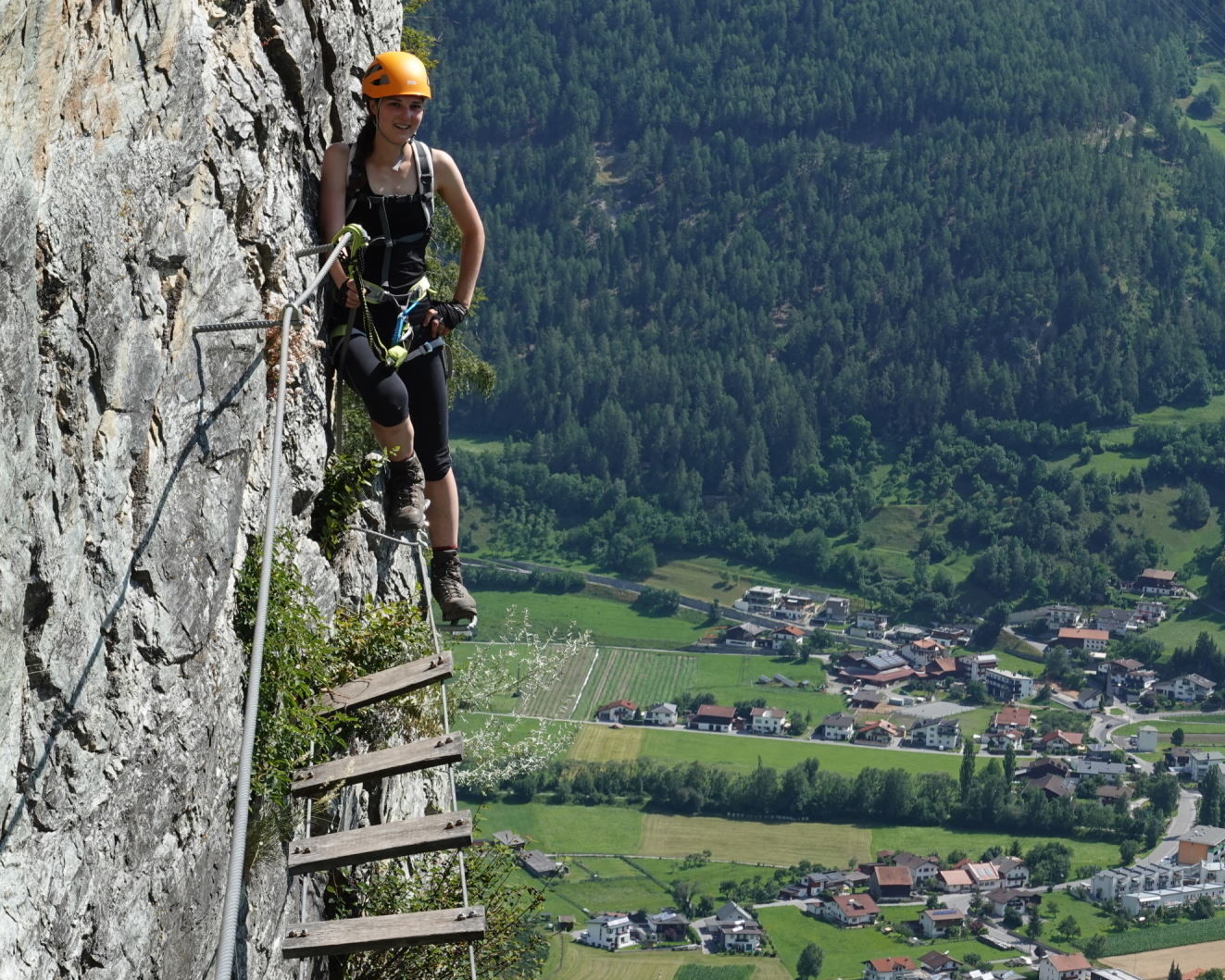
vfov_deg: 15.2
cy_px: 490
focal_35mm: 101
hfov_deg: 19.0
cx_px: 489
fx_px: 3663
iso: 125
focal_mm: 32.7
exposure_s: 1/400
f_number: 6.3
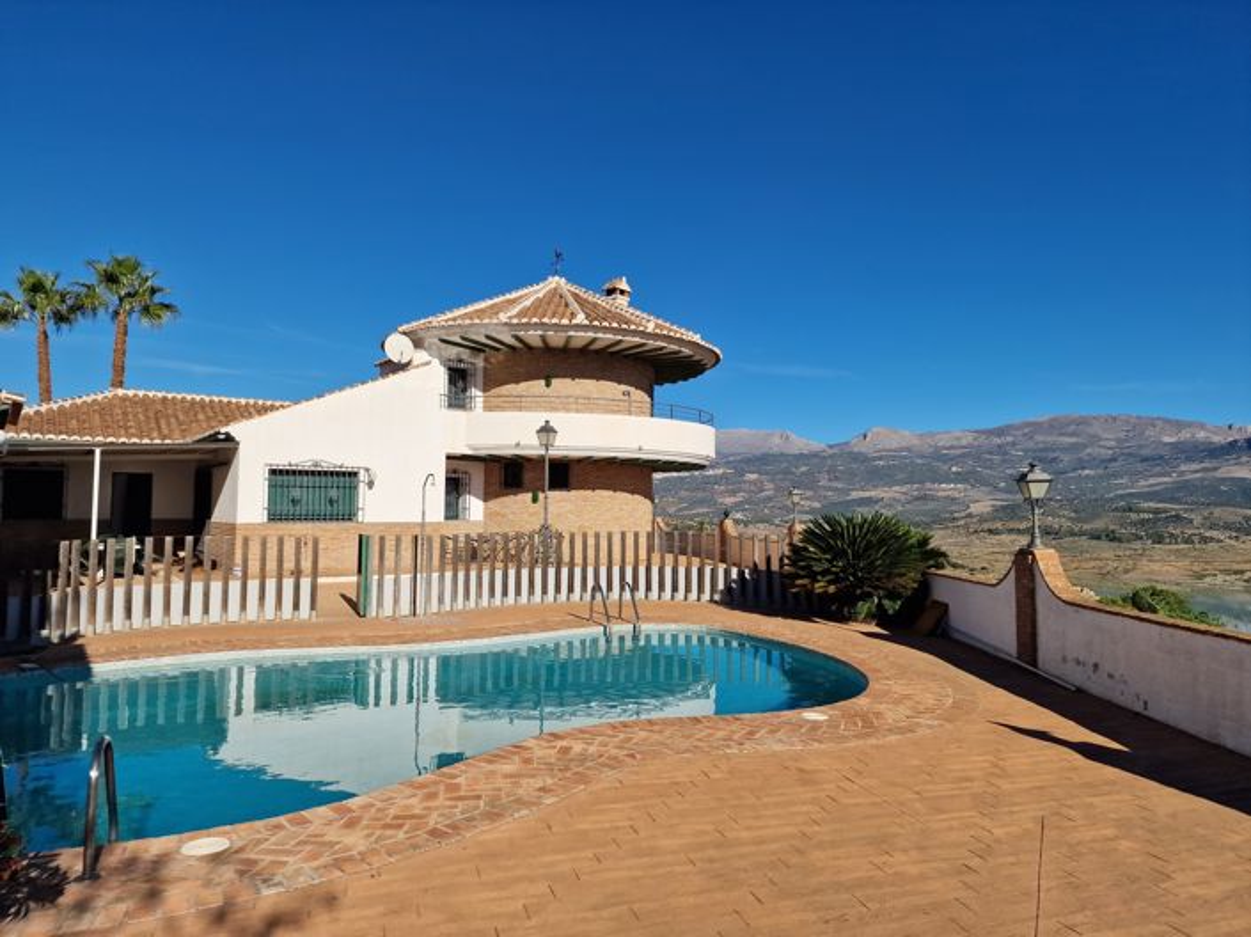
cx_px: 626
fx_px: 831
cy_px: 468
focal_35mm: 23
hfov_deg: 74.0
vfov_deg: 58.8
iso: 50
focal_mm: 6.4
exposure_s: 1/2472
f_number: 1.8
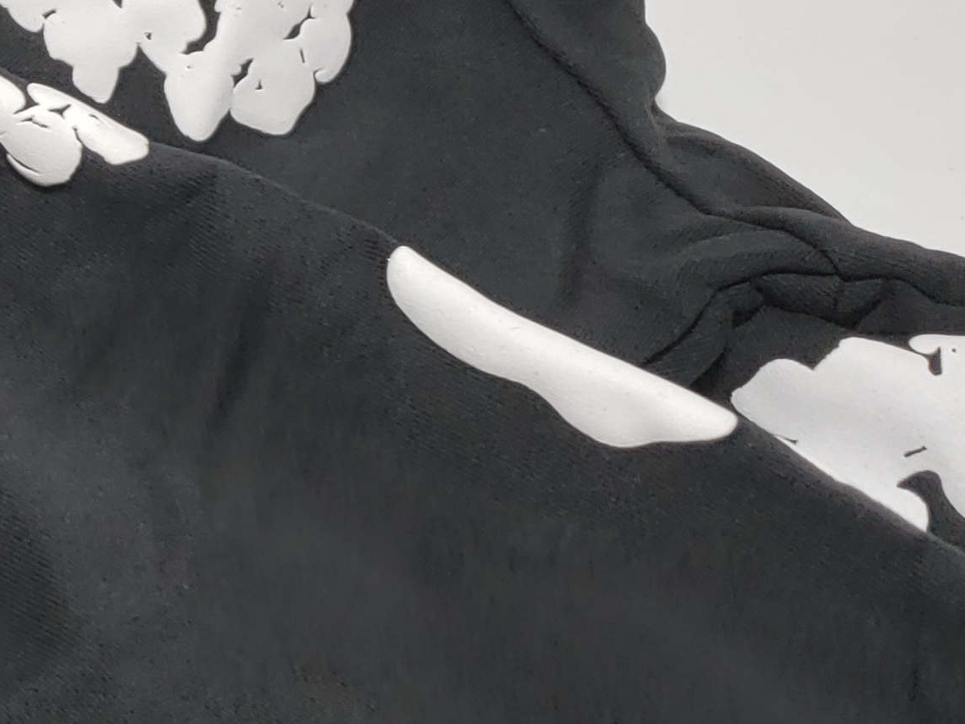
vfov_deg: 16.1
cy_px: 326
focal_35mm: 92
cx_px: -171
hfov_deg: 20.1
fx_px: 2566
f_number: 1.5
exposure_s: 1/367
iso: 50
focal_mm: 4.3
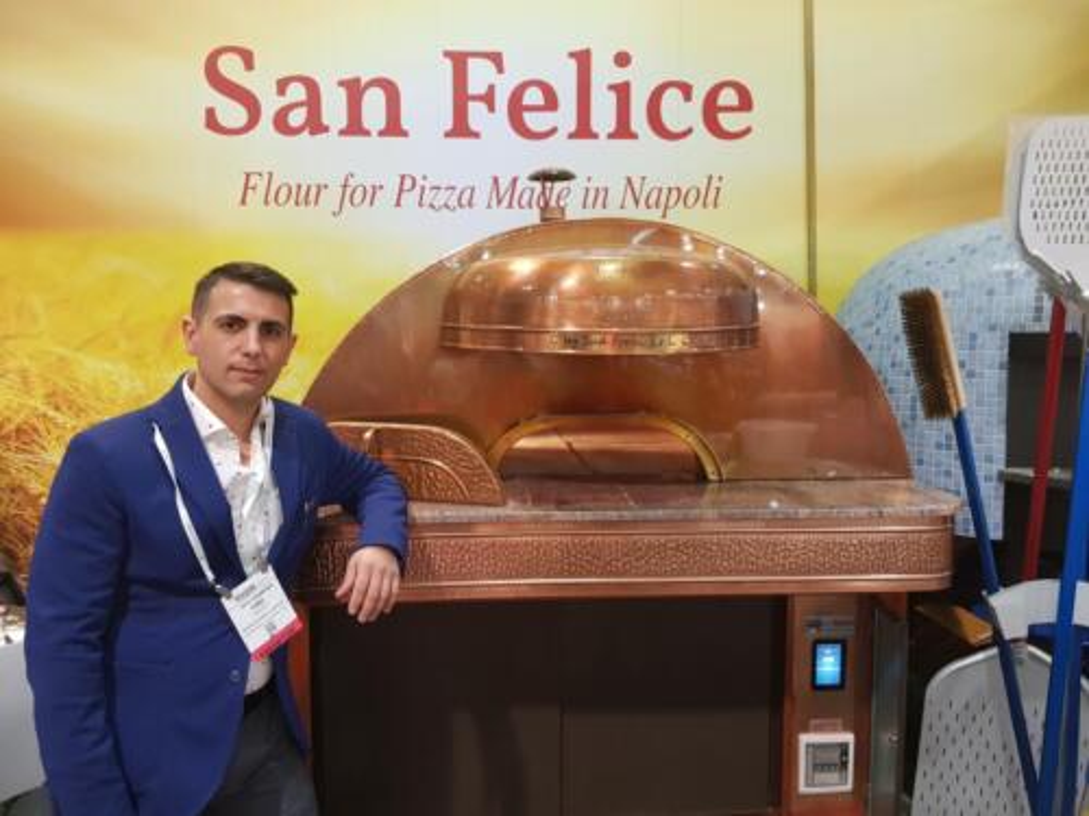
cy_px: 408
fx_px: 818
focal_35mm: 26
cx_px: 544
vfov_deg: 53.1
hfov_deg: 67.3
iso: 250
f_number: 1.7
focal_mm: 4.2
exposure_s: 1/30
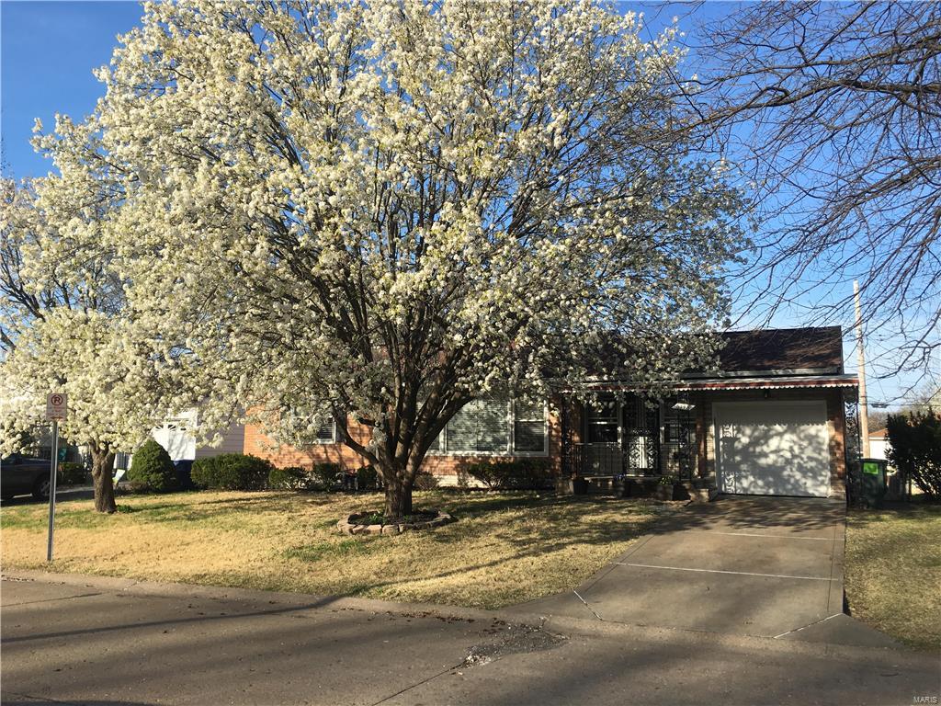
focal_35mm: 29
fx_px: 788
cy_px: 353
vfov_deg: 48.2
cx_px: 470
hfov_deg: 61.7
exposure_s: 1/874
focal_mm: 4.15
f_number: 2.2
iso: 25
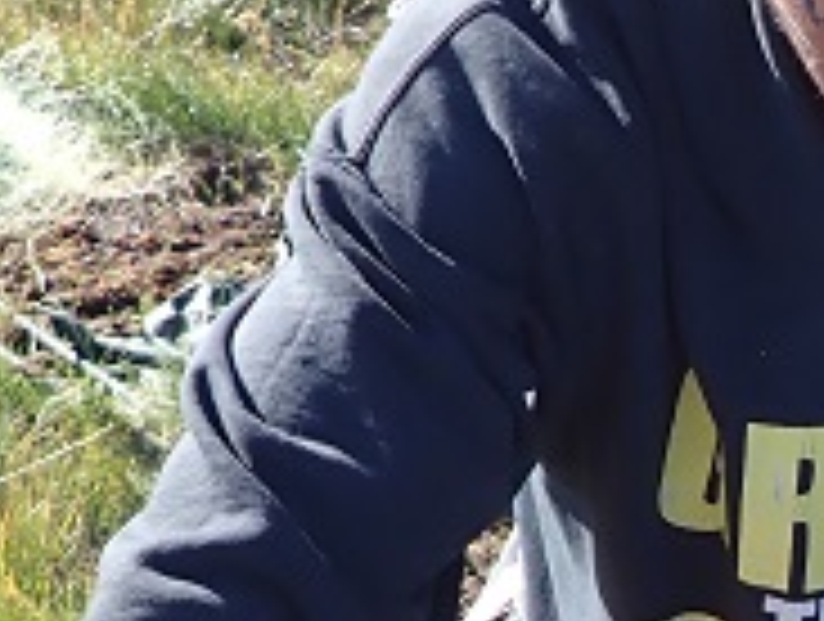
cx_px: 973
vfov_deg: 13.3
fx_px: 2600
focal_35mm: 109
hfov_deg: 17.2
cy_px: 747
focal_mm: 4.5
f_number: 2
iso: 100
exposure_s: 1/800
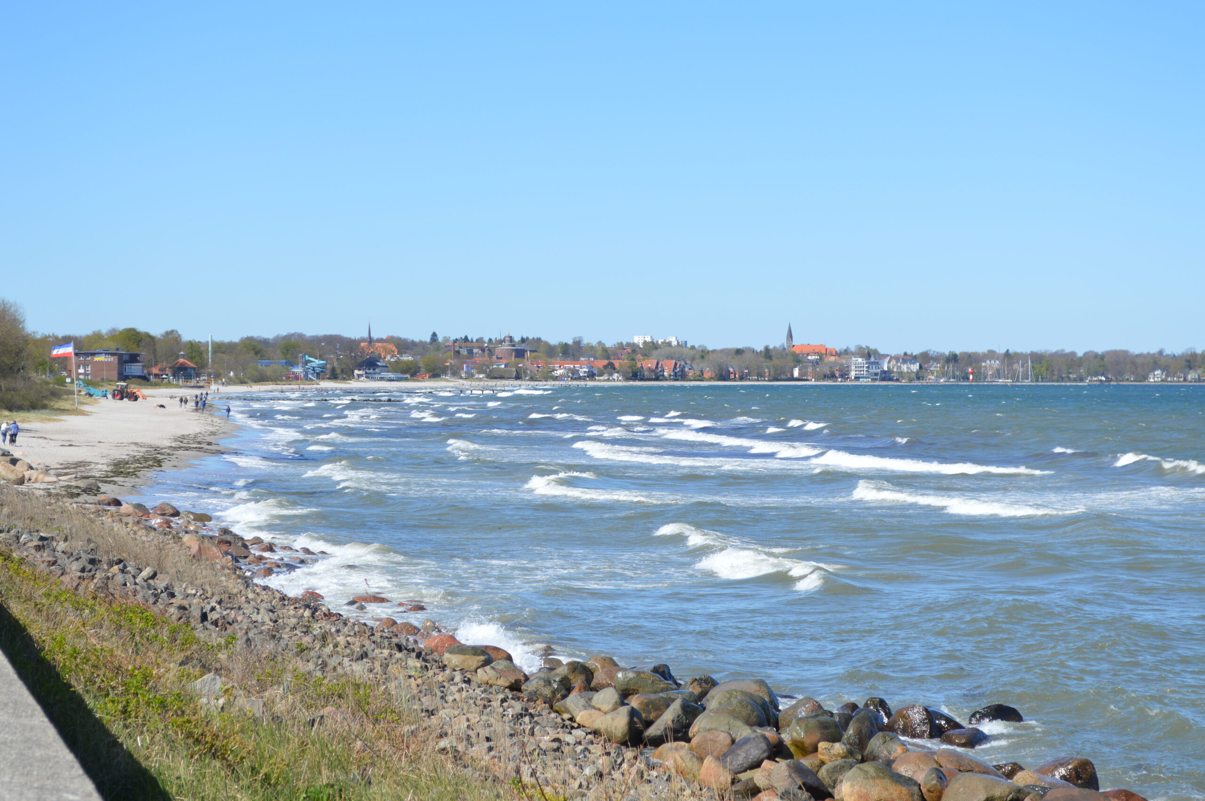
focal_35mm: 82
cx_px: 602
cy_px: 400
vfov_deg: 16.5
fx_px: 2759
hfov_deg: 24.6
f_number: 8
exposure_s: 1/250
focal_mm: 55
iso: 100
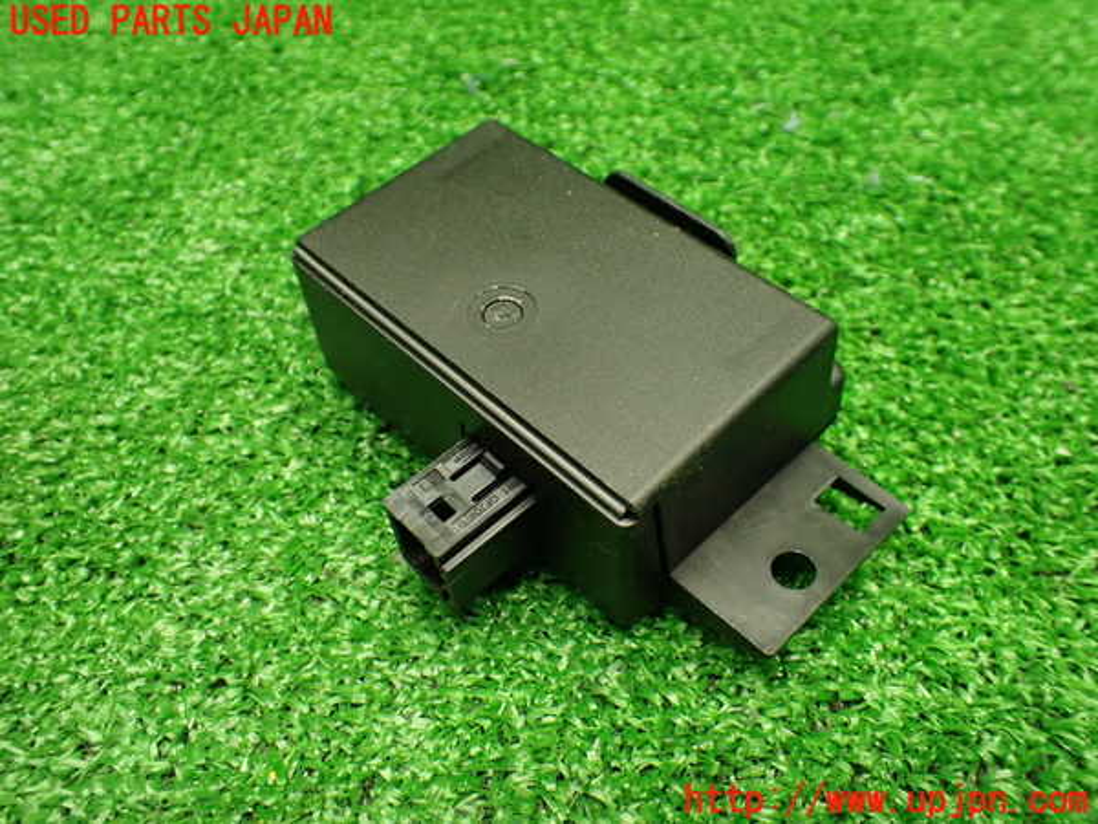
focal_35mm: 30
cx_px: 549
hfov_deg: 60.0
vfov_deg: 46.8
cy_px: 412
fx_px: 952
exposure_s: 1/125
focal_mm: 5.4
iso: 800
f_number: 2.3
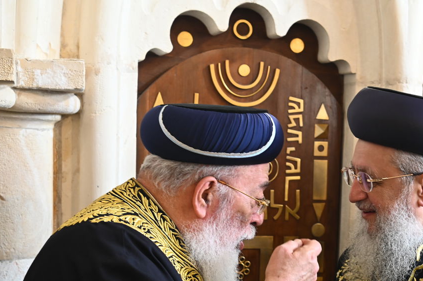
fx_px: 893
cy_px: 220
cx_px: 273
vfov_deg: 17.8
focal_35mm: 76
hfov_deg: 26.5
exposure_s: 1/160
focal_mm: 46
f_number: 4.5
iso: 1250
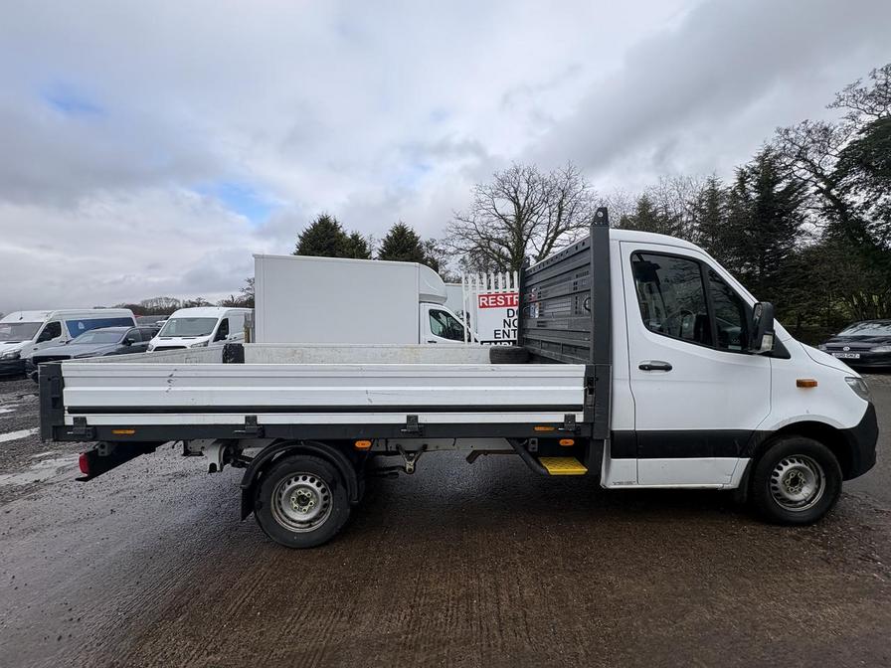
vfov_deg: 85.7
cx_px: 446
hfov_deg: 102.1
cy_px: 334
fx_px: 360
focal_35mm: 14
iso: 40
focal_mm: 2.22
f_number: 2.2
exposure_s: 1/921
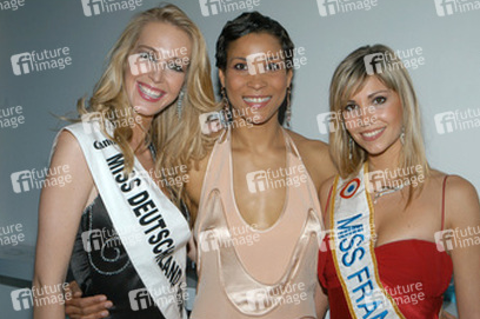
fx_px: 839
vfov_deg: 21.5
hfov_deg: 31.9
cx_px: 245
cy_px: 149
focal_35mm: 63
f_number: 6.3
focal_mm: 38
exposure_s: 1/160
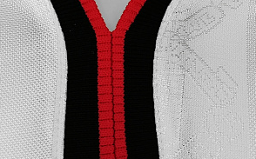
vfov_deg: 10.5
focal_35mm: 117
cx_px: 85
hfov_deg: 17.8
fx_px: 815
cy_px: -120
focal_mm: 5.58
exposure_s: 1/100
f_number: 1.8
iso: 125
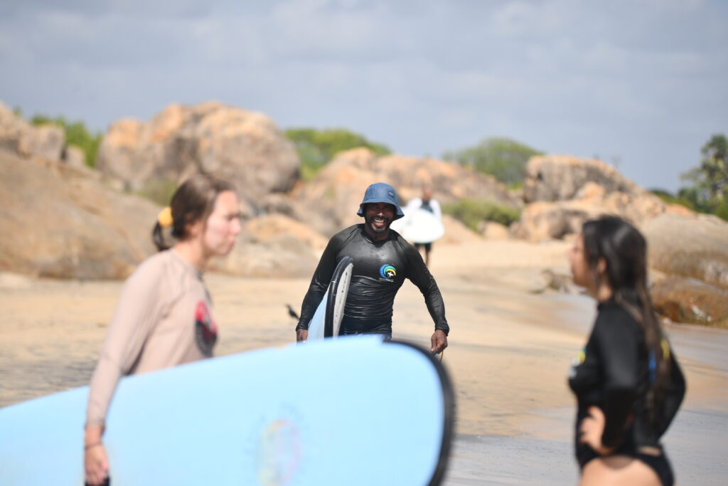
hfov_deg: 13.7
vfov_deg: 9.2
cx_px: 364
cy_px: 243
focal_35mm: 150
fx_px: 3034
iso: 100
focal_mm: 100
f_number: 1.8
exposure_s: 1/6400
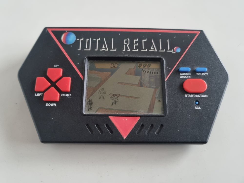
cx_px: 122
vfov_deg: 53.1
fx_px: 183
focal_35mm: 26
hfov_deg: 67.3
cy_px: 92
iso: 640
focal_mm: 5.4
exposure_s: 1/25
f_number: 1.8
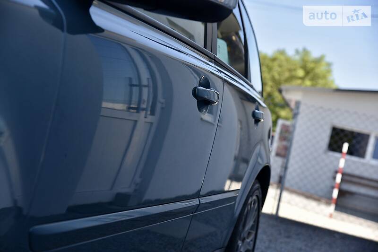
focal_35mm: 75
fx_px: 787
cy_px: 126
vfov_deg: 18.2
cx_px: 189
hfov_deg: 27.0
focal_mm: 75
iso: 280
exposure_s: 1/500
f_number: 5.6
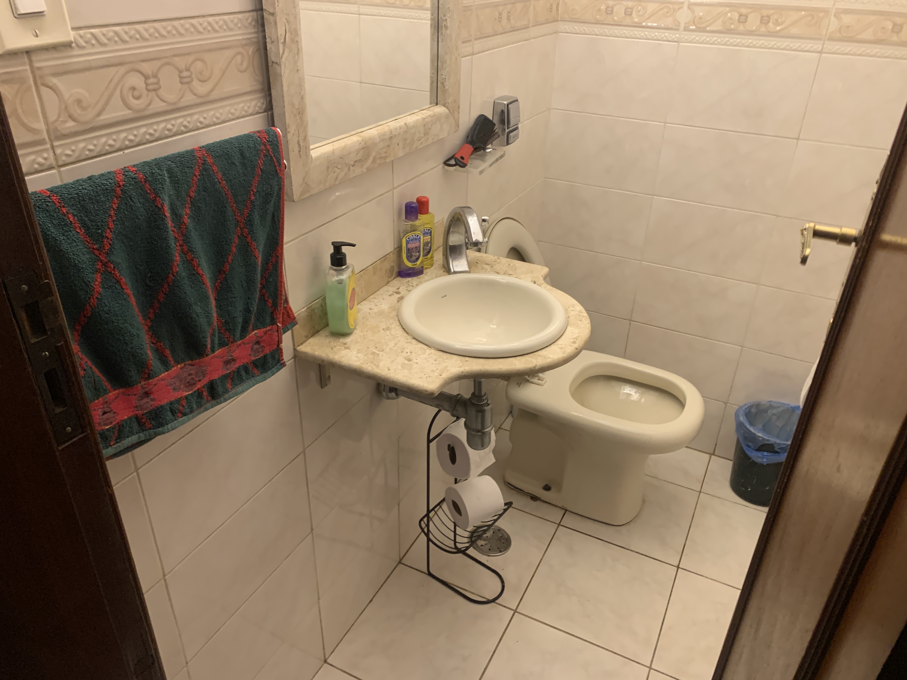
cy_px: 340
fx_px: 681
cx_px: 454
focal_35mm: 26
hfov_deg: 67.3
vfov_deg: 53.1
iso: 160
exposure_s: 1/60
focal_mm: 4.25
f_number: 1.8
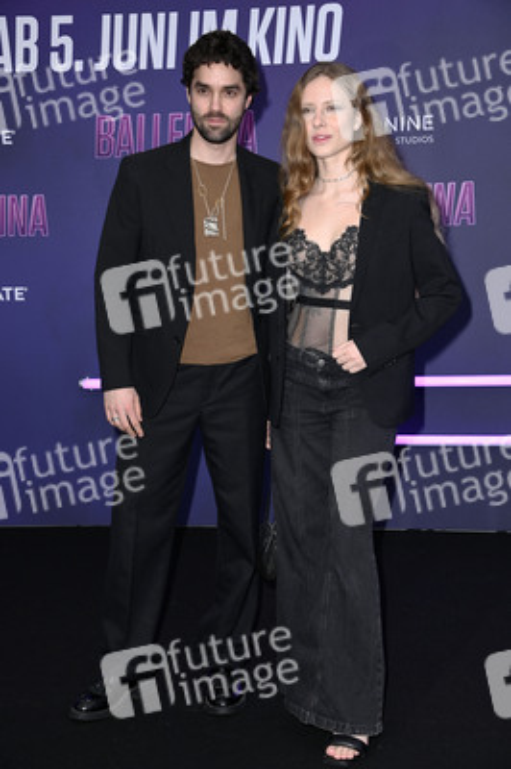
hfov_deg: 21.9
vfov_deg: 32.4
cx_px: 256
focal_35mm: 62
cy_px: 384
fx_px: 1322
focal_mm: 62
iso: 320
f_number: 5.6
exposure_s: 1/250
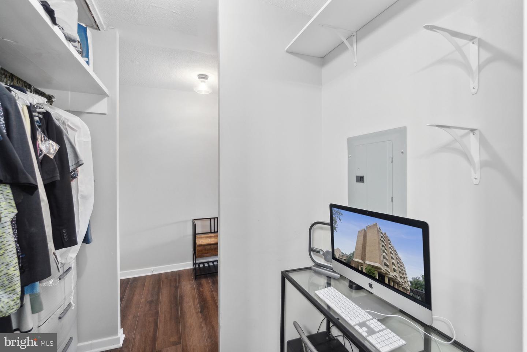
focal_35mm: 15
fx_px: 220
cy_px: 176
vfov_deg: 77.3
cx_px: 264
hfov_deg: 100.4
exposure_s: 1/3.33
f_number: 7.1
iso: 200
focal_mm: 10
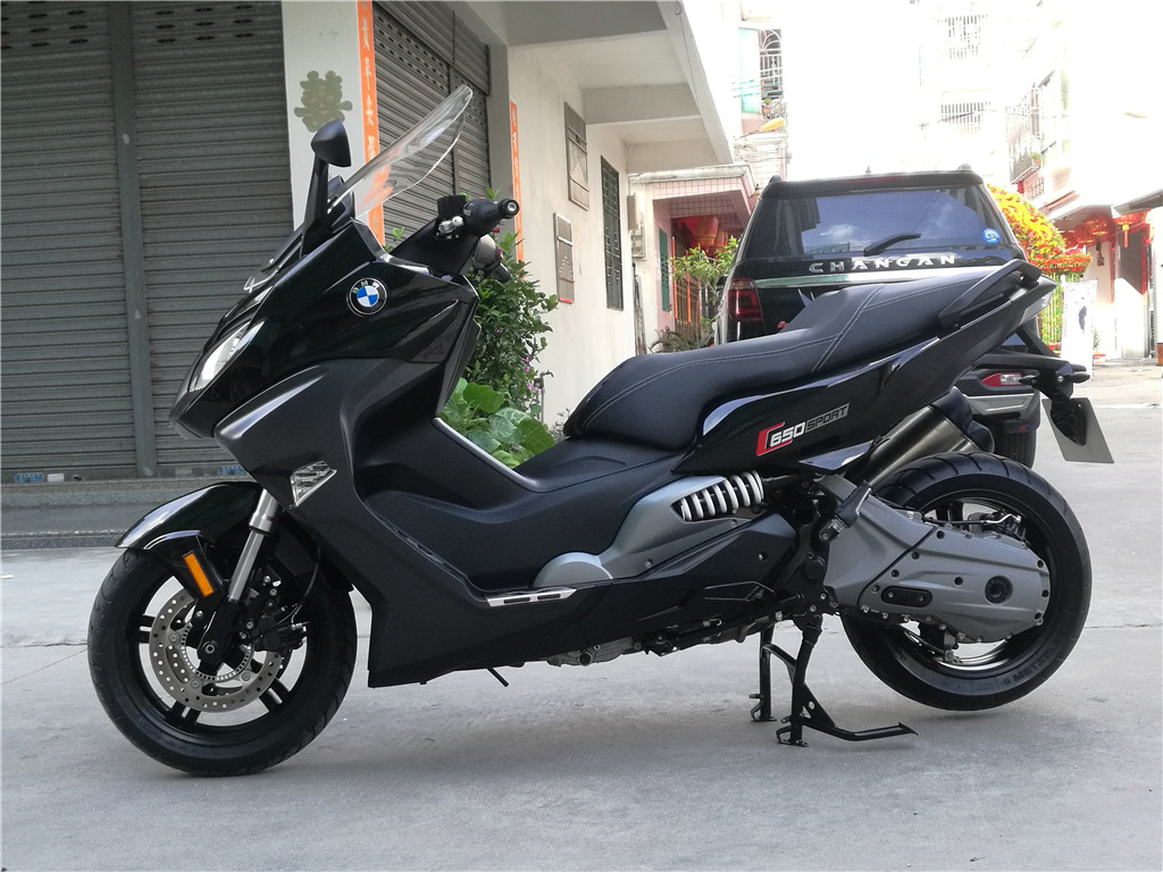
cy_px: 436
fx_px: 1478
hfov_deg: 42.9
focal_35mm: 44
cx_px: 582
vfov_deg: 32.9
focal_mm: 4.04
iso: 50
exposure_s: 1/100
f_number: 2
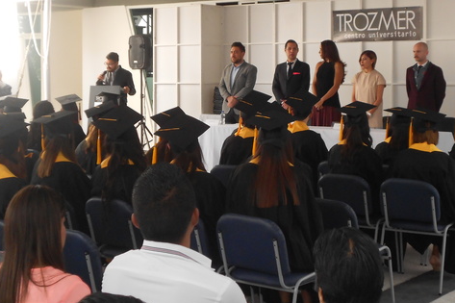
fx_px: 872
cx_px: 240
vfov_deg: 19.7
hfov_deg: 29.2
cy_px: 139
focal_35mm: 69
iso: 200
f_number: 4.5
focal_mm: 8.8
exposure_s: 1/60
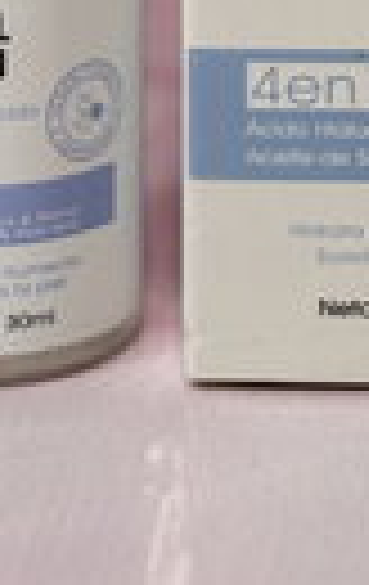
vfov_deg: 9.8
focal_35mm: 208
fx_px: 3325
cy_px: -281
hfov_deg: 6.3
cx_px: 288
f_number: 1.78
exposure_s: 1/100
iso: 64
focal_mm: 6.76
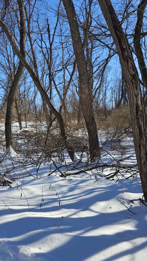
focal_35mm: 34
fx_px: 236
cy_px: 129
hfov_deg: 34.1
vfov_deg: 58.0
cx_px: 41
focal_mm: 6.3
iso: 16
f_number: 1.7
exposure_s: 1/666
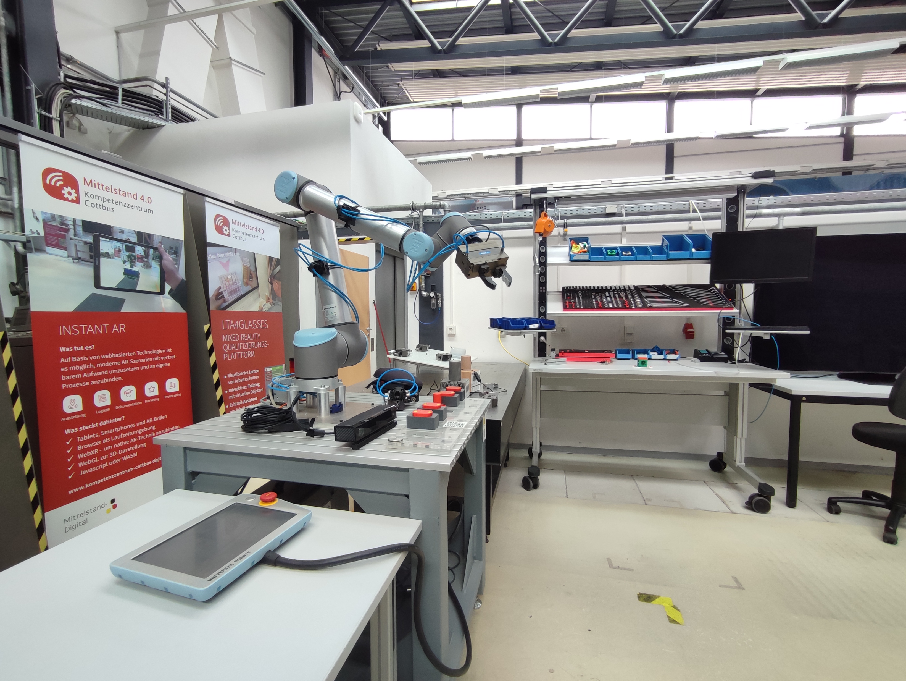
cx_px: 453
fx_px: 419
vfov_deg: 78.2
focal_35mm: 16
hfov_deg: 94.5
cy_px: 340
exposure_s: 1/100
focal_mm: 1.65
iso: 145
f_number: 2.2
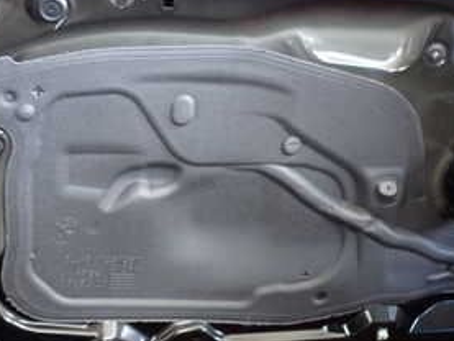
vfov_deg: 22.6
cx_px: 259
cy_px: 144
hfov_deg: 29.8
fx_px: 853
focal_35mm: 65
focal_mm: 5.4
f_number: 2.3
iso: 200
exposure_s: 1/30
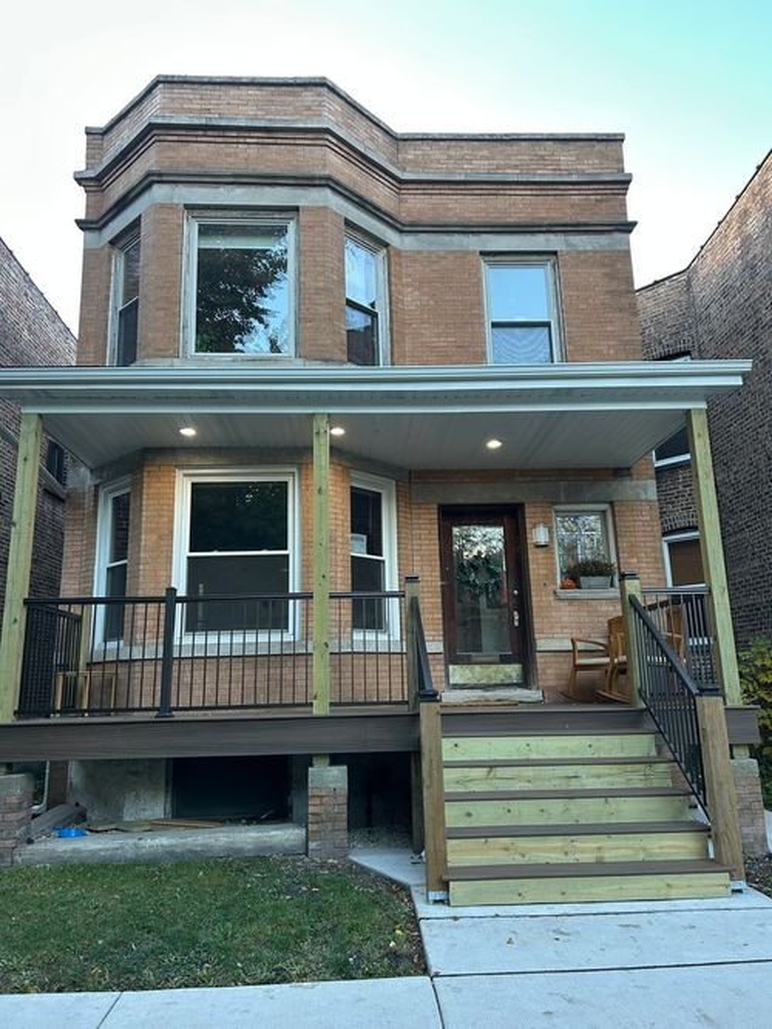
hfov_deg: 53.0
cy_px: 514
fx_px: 773
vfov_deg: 67.3
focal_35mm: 26
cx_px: 386
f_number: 1.5
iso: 80
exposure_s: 1/120
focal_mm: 5.7
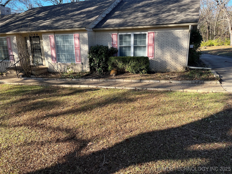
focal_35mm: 26
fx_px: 174
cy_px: 87
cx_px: 116
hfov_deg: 67.3
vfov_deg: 53.1
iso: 50
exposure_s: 1/718
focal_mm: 5.1
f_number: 1.6
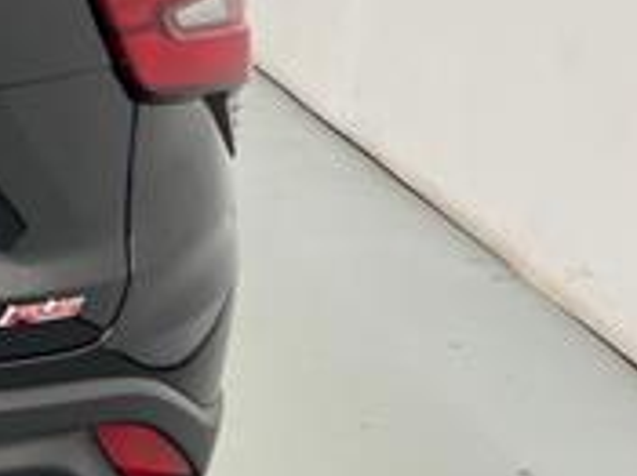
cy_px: 142
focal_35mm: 95
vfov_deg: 15.5
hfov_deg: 18.0
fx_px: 1747
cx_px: -368
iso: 64
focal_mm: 5.7
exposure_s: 1/60
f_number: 1.5
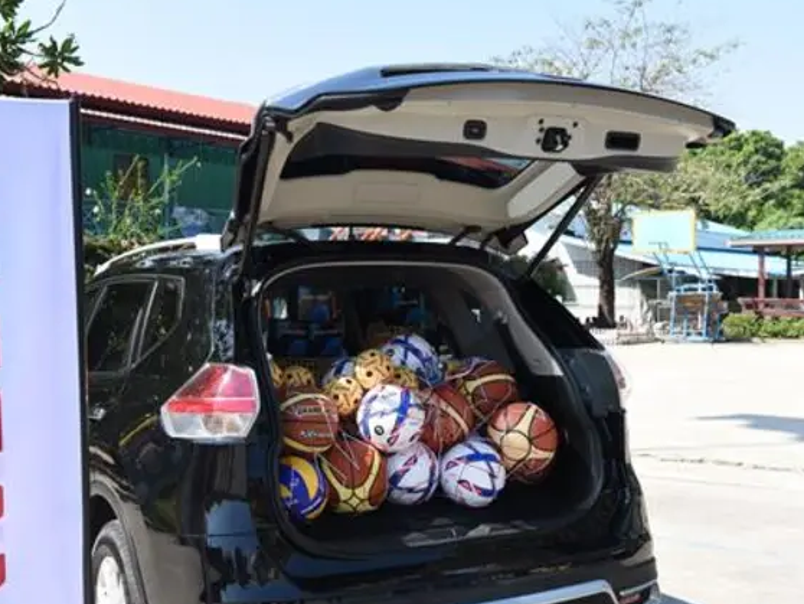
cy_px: 355
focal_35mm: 43
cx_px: 294
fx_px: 999
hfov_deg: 43.4
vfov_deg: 33.5
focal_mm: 32
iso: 125
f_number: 6.3
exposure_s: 1/250
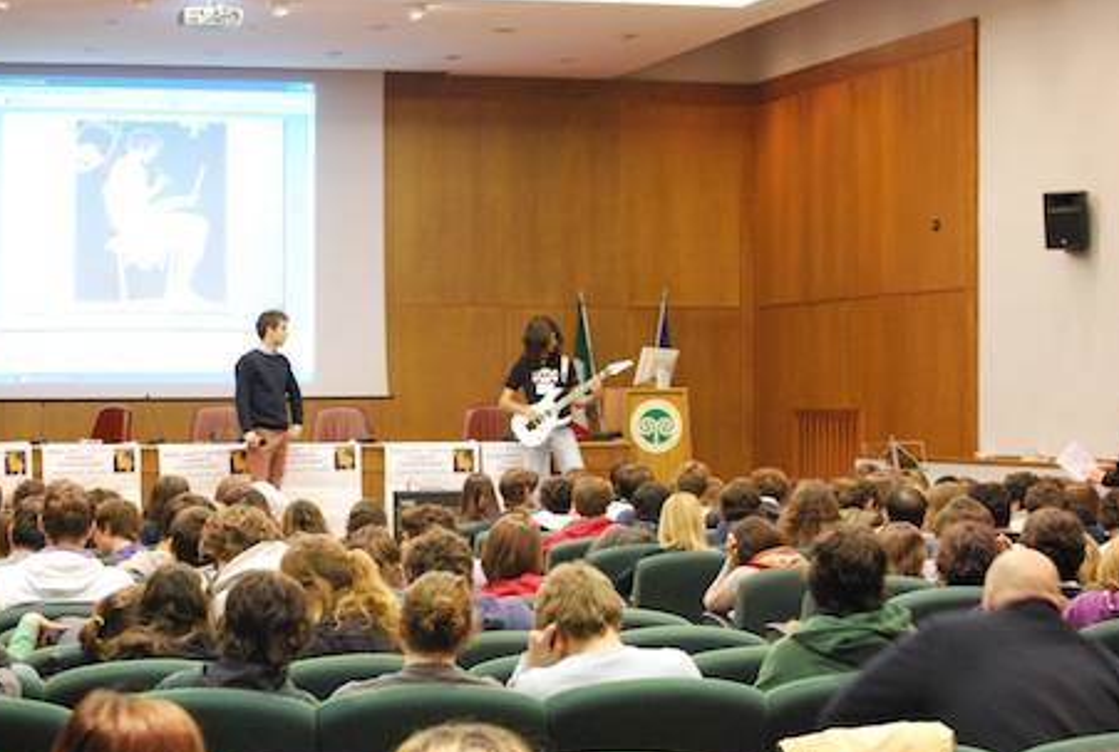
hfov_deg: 22.2
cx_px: 506
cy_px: 412
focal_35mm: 92
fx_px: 2852
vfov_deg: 15.0
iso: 1600
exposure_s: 1/13
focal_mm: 55
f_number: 5.6
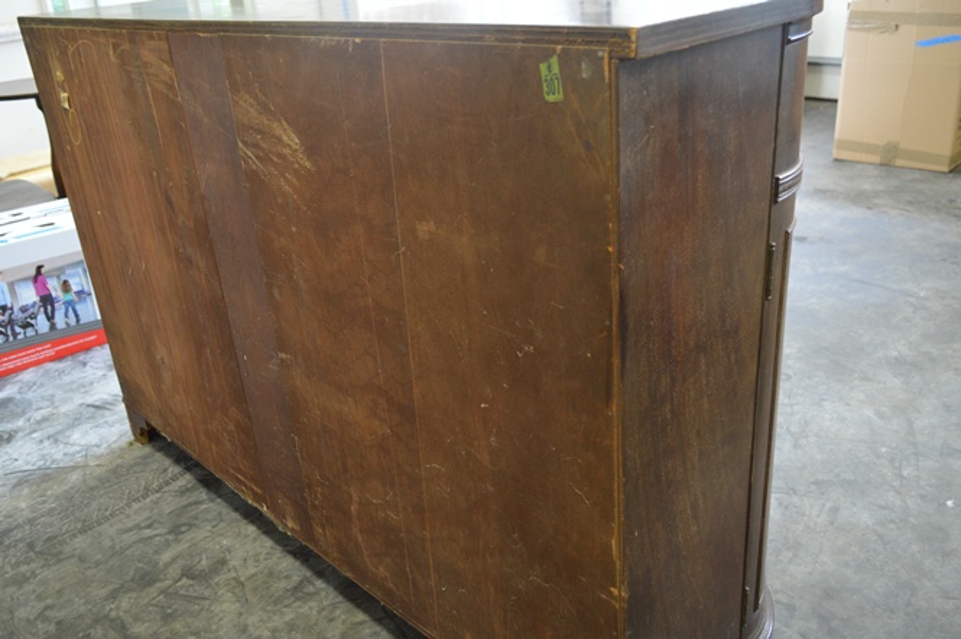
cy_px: 320
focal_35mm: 33
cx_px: 480
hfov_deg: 57.3
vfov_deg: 39.9
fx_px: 880
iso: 640
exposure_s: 1/15
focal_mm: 22
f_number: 3.8
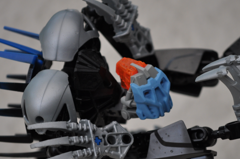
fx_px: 2282
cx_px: 129
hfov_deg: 6.0
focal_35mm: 343
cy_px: 83
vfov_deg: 4.0
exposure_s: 1/50
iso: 640
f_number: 5
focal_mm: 145
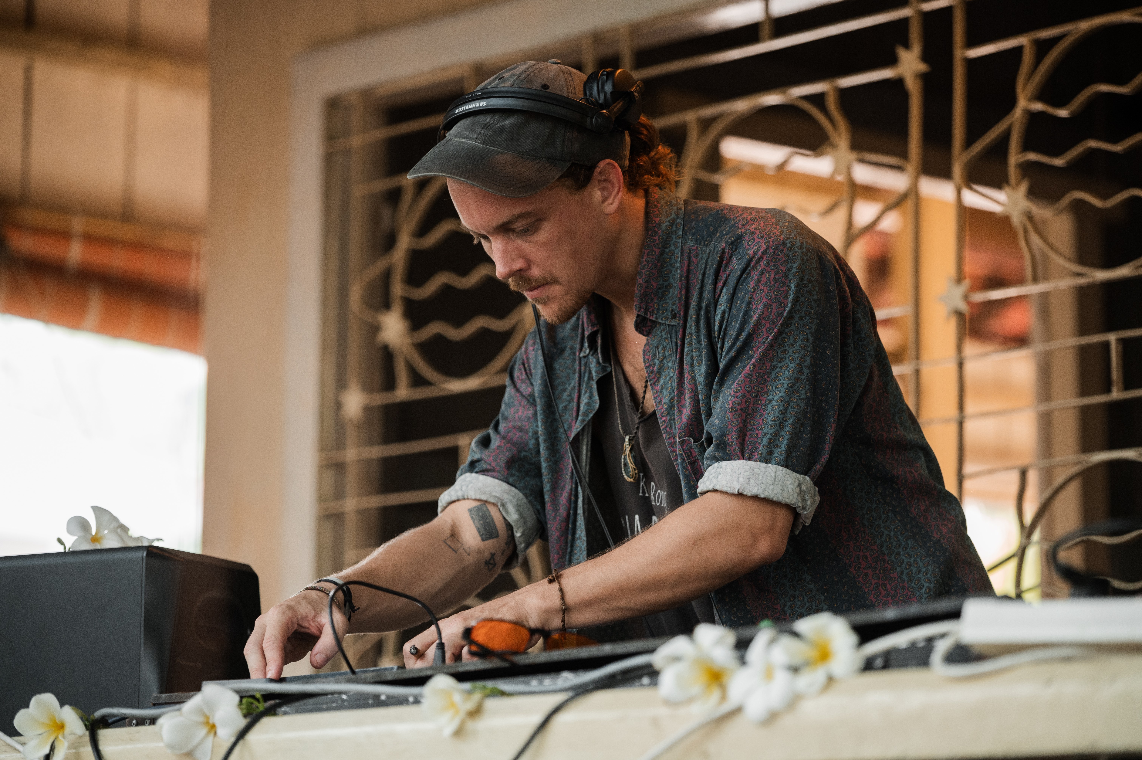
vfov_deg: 10.1
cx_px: 571
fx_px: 4280
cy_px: 380
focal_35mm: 135
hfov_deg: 15.2
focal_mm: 135
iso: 1600
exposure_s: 1/500
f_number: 2.8
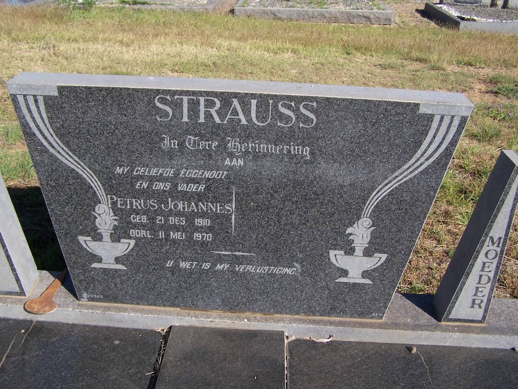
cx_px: 259
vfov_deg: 37.7
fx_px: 569
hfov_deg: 49.0
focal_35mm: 38
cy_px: 194
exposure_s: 1/750
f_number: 4
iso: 80
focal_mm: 6.3
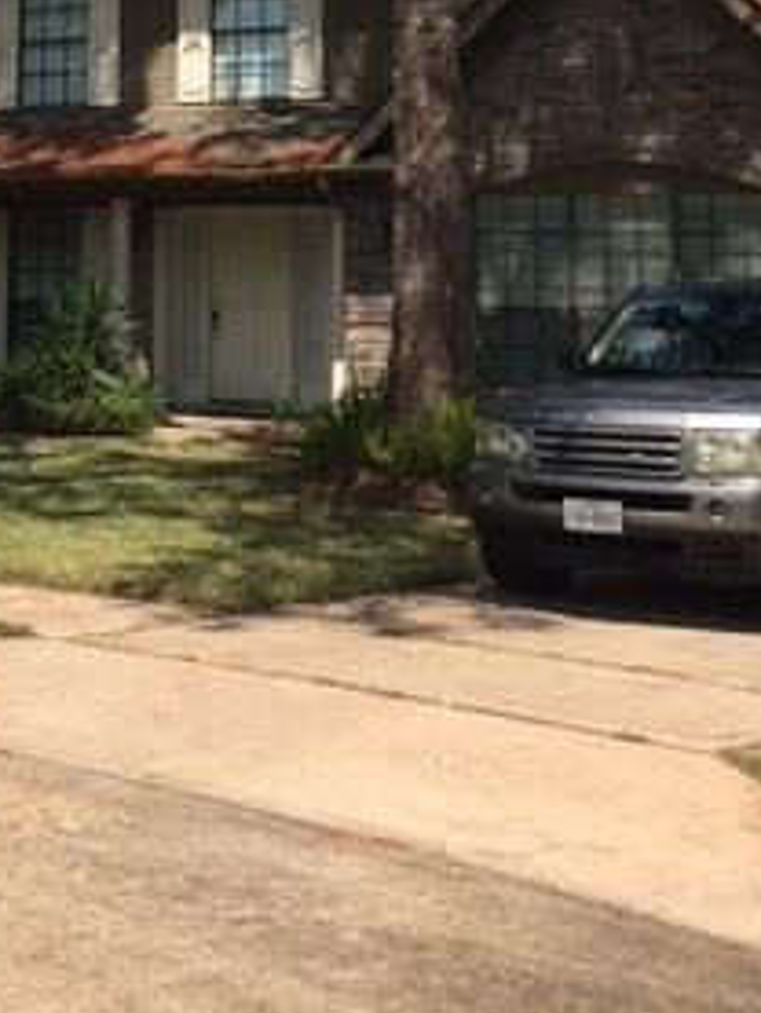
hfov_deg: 21.0
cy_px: -11
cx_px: -51
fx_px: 1962
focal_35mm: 67
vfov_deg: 27.2
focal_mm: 4.15
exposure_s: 1/1479
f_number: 2.2
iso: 25
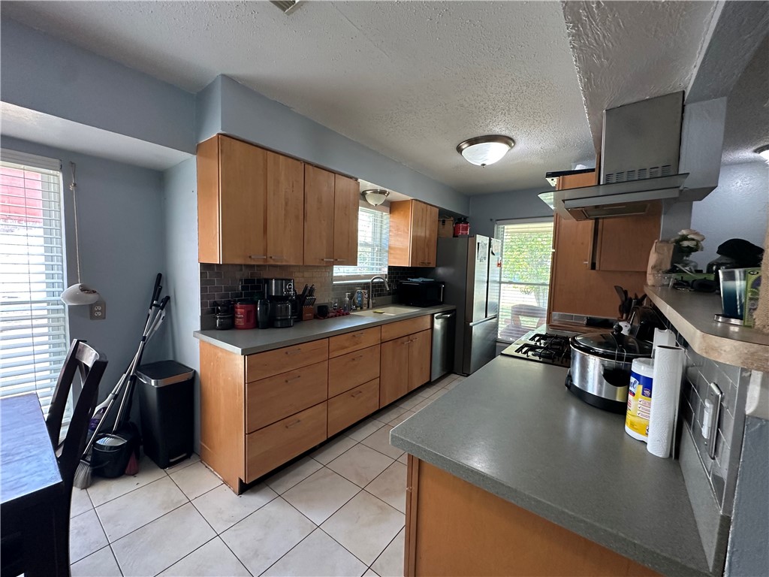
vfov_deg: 85.7
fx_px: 311
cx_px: 384
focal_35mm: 14
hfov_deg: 102.1
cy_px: 288
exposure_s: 1/120
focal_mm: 2.22
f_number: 2.2
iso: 250
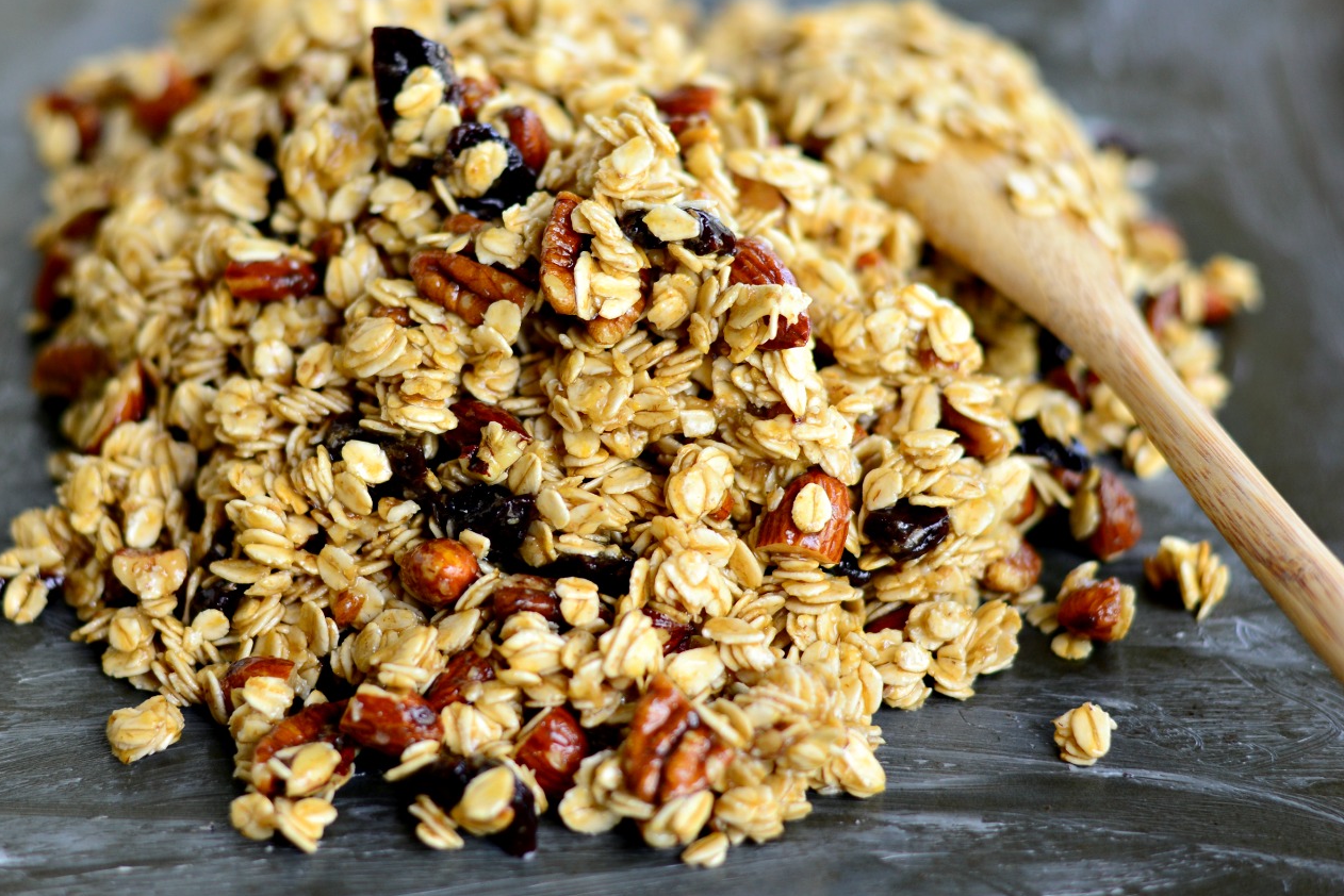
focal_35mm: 86
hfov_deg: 23.6
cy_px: 324
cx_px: 609
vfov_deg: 15.9
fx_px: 3211
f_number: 2.5
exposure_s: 1/100
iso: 200
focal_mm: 50
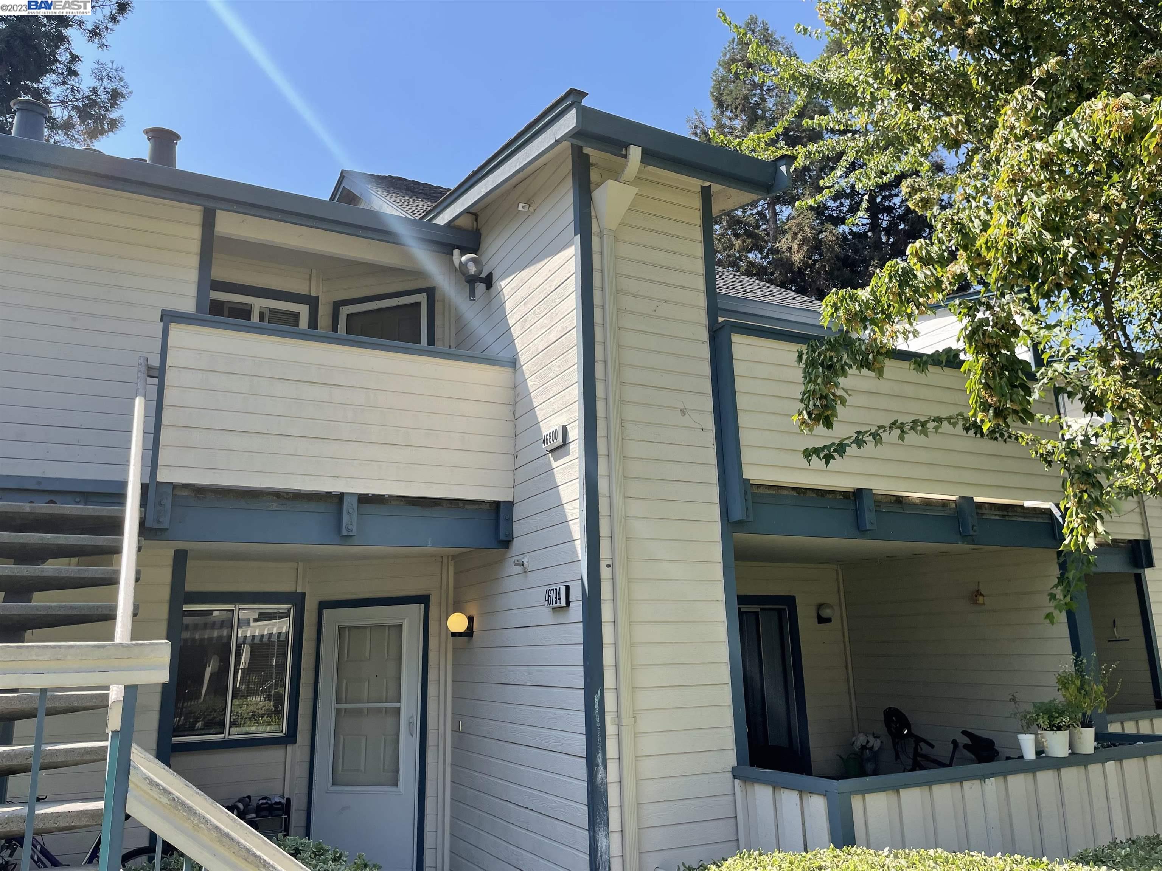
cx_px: 581
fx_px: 873
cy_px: 436
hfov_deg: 67.3
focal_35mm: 26
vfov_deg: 53.1
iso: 32
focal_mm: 4.2
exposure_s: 1/1553
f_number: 1.6
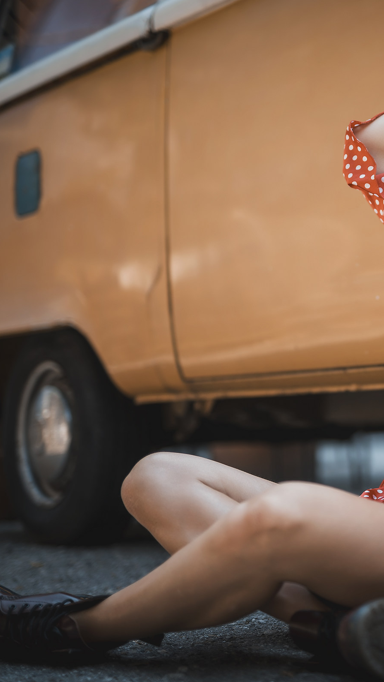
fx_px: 1430
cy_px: 342
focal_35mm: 79
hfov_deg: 15.0
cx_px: 406
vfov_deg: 26.8
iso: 50
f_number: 1.4
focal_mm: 50
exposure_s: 1/500
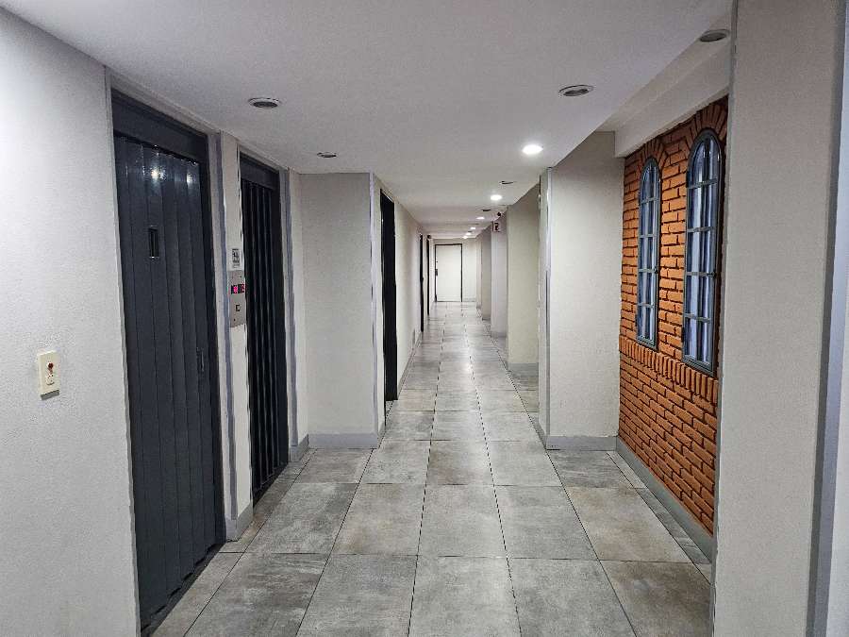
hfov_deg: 73.9
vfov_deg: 58.9
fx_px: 564
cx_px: 424
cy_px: 318
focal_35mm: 23
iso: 640
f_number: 1.7
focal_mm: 6.3
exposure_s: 1/50
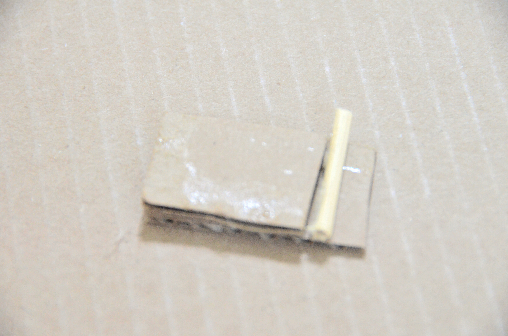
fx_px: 2852
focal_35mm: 202
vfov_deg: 6.8
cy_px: 168
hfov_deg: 10.2
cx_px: 254
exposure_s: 1/50
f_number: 5.6
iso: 3200
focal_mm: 135
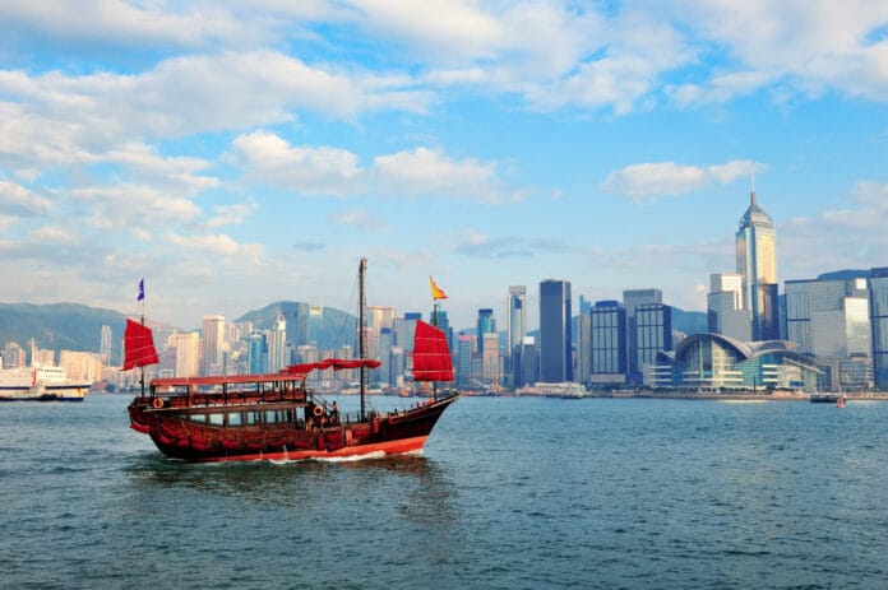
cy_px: 295
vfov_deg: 37.8
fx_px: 863
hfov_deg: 54.5
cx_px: 444
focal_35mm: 35
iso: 200
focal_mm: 35
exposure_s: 1/250
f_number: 8
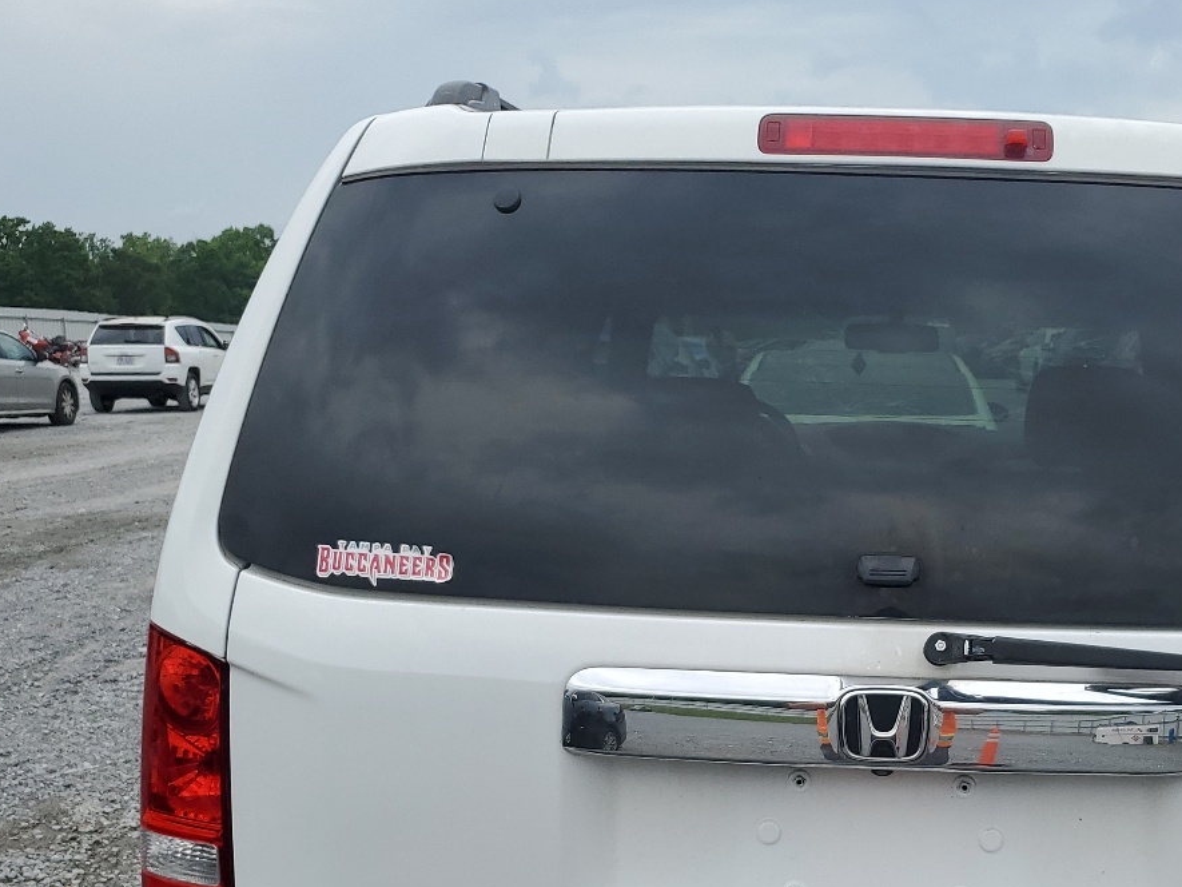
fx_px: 1605
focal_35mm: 47
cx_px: 837
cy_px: 755
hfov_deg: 39.7
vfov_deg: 29.9
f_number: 1.5
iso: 50
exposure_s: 1/3333
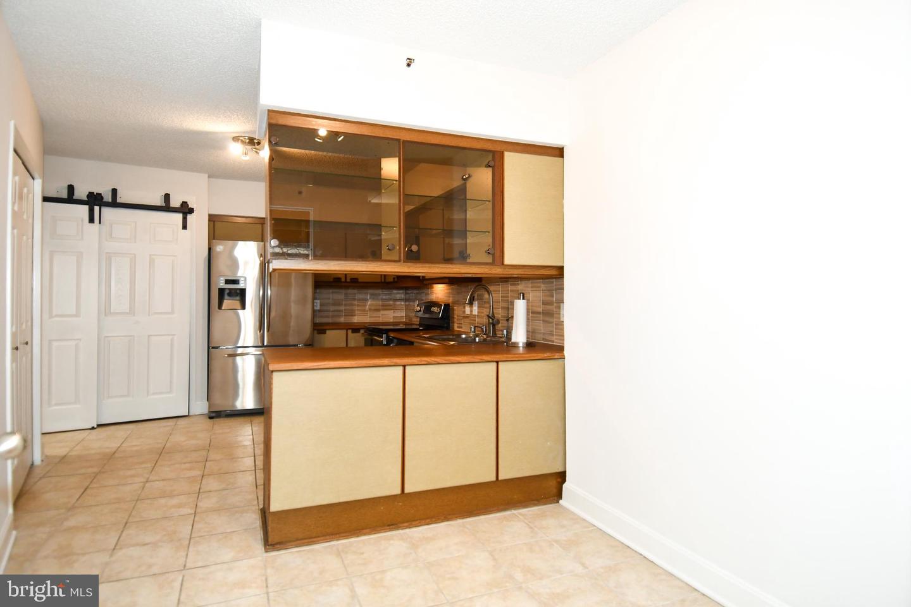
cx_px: 456
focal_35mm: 18
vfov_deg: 67.4
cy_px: 304
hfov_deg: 90.0
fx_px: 455
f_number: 4
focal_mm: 12
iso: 560
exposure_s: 1/60
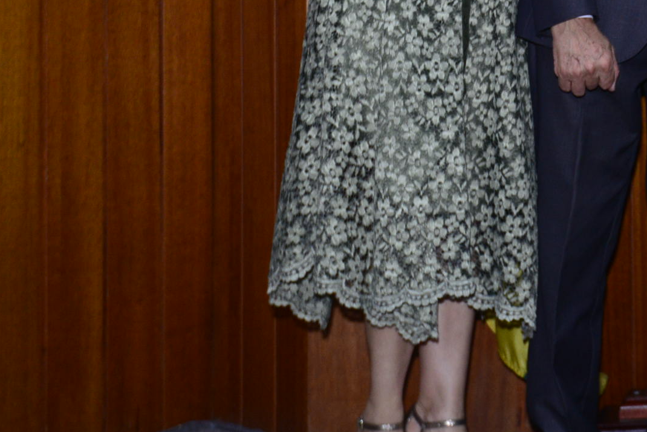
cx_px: 844
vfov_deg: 14.9
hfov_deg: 20.6
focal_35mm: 90
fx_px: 1618
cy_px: -11
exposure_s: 1/125
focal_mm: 32
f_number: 5.6
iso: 1600
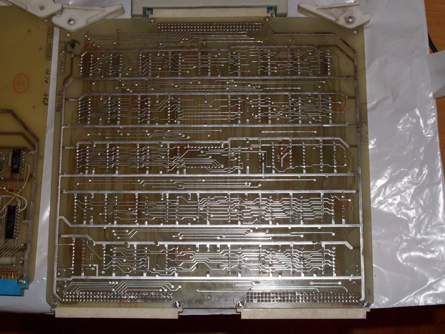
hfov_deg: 27.4
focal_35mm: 71
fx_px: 913
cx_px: 222
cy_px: 167
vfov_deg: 20.7
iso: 100
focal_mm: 11.7
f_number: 3.7
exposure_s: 1/45
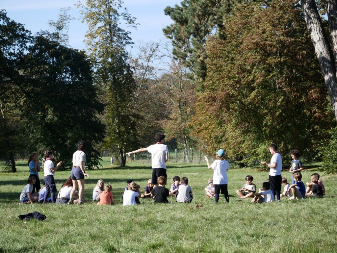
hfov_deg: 15.9
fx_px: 1208
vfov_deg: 12.0
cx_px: 168
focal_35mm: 124
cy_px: 126
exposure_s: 1/500
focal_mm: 62
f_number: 5.3
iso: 200
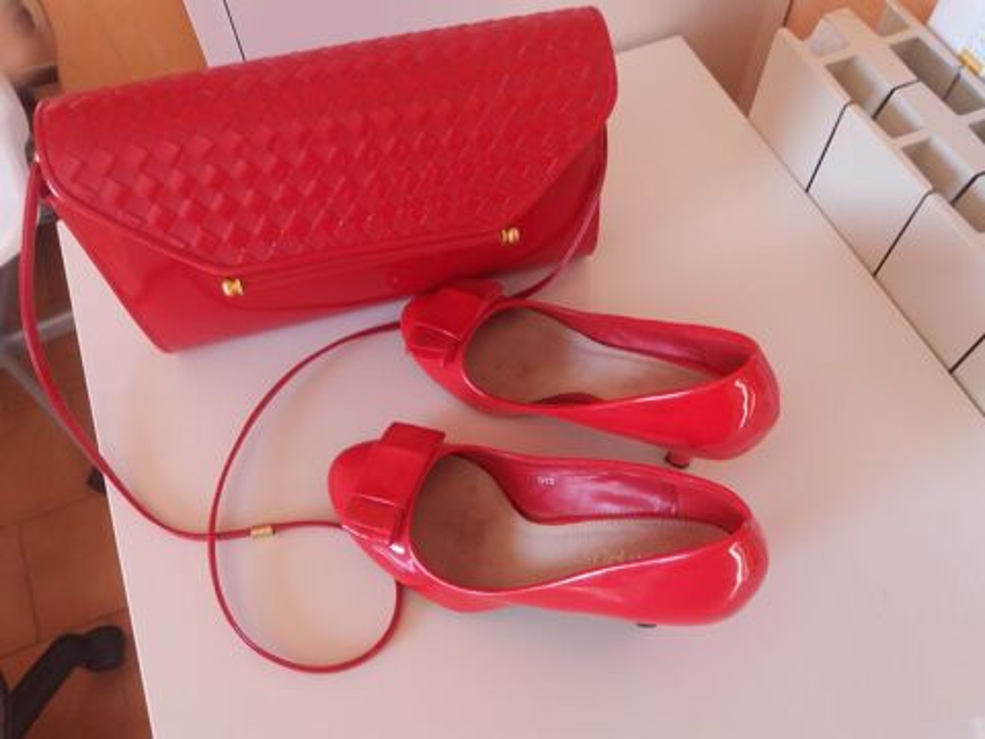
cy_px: 370
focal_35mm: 28
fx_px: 797
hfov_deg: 63.4
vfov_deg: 49.7
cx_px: 492
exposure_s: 1/33
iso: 64
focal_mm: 3.7
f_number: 1.9
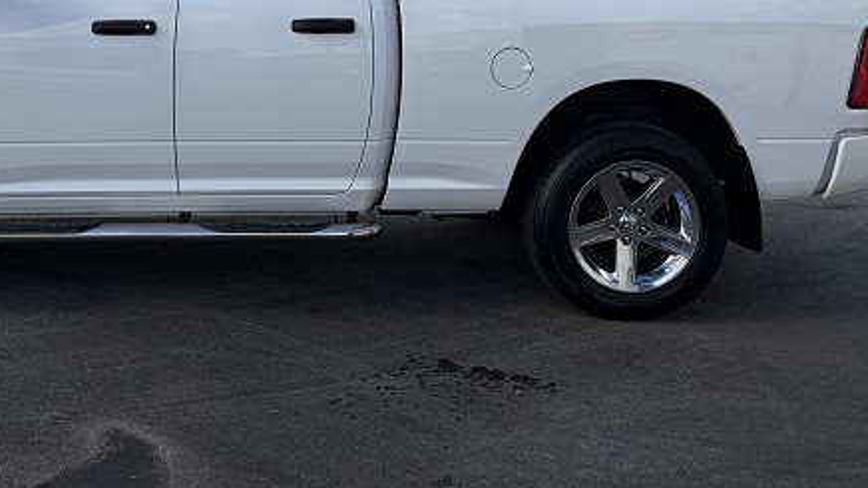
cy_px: 8
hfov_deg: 38.8
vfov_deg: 22.2
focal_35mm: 52
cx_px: 215
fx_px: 1197
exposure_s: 1/2538
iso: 50
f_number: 1.6
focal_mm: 5.96
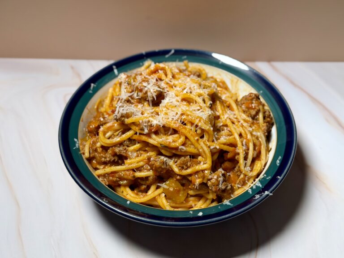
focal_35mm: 48
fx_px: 477
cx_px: 172
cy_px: 129
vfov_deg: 30.3
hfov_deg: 39.7
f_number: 1.78
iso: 64
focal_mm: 6.76
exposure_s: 1/60
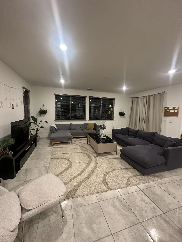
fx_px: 98
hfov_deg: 85.7
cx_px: 91
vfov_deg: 102.1
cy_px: 121
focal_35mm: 14
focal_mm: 2.22
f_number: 2.2
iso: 400
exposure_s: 1/60
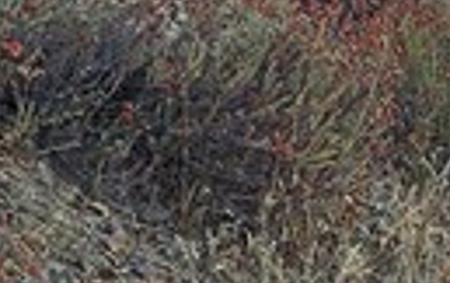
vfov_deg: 6.8
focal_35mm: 193
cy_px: 154
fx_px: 2370
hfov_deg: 10.2
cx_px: 802
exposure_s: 1/251
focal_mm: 5.4
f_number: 1.8
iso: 25
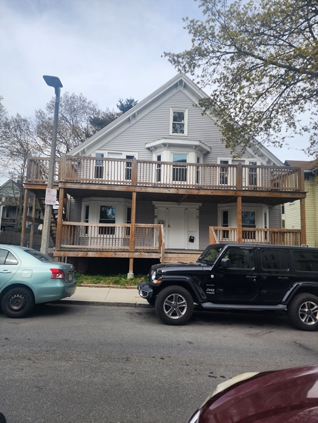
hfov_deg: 58.9
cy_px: 212
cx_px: 159
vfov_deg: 73.9
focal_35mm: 23
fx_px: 282
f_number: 1.8
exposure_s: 1/715
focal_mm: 6.4
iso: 12
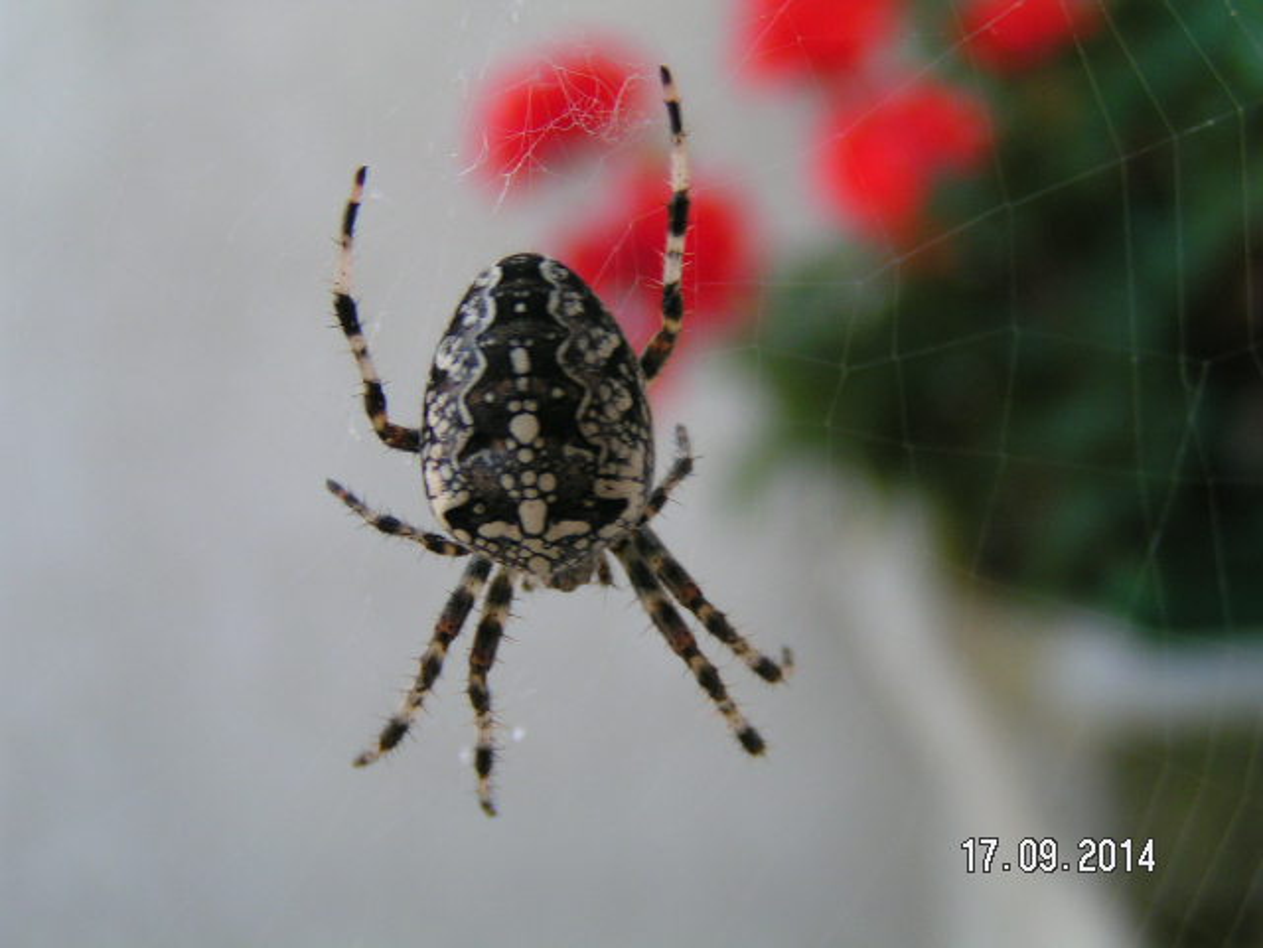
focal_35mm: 63
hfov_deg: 30.7
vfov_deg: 23.3
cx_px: 632
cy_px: 474
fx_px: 2299
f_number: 3.2
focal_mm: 9.7
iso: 80
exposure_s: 1/60
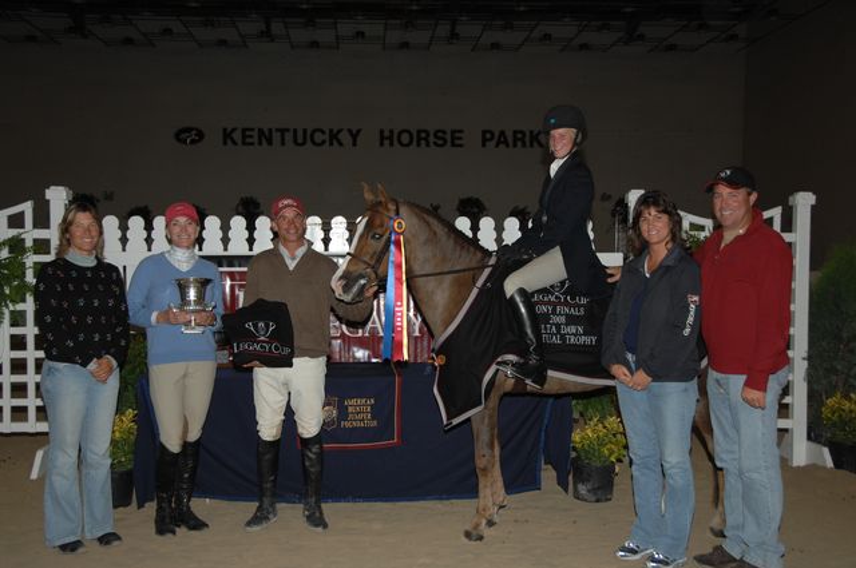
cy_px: 284
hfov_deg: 48.0
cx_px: 428
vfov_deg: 32.9
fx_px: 962
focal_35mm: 40
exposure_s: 1/125
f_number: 4
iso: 200
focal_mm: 27
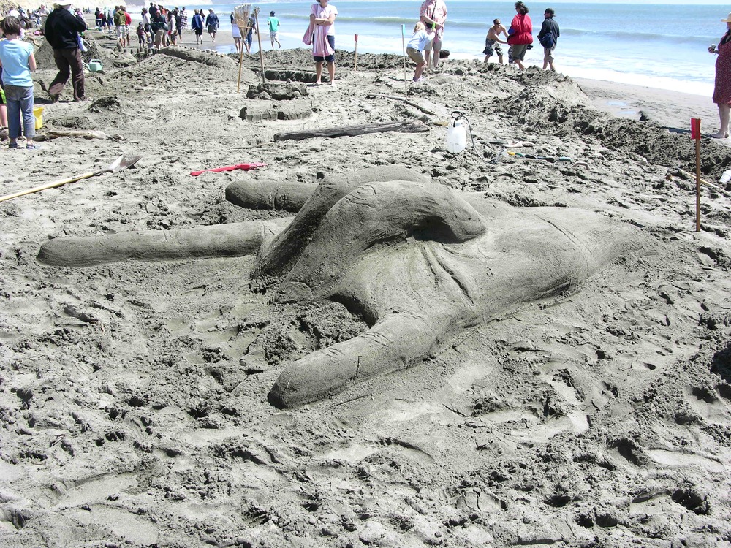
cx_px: 366
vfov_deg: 40.7
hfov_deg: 52.6
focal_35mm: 35
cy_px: 274
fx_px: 739
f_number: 7.1
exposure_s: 1/102
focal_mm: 8.9
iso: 50
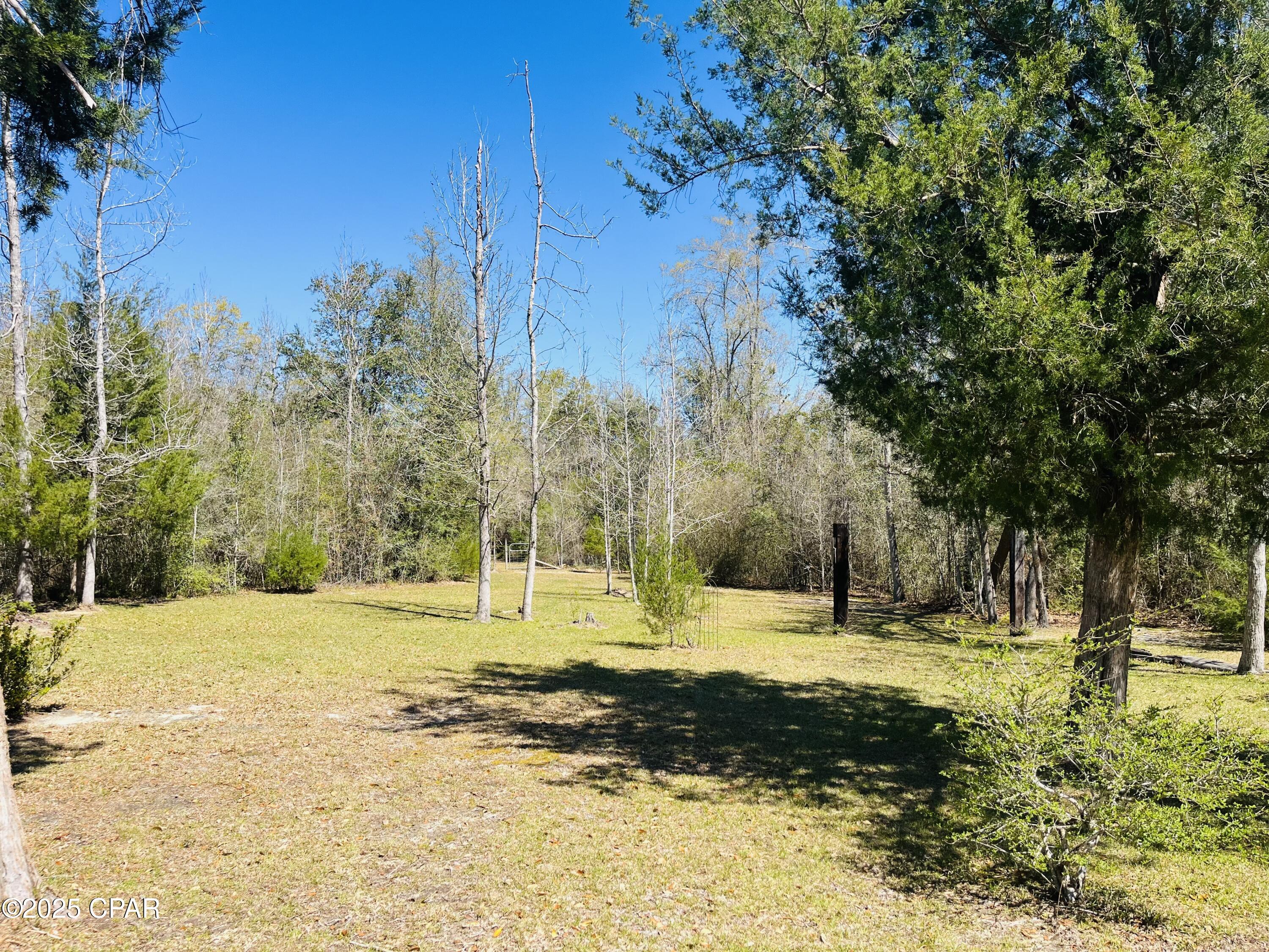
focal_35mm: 26
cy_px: 476
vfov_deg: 53.1
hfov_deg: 67.3
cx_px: 634
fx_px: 953
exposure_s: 1/2222
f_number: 1.6
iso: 50
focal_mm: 5.1
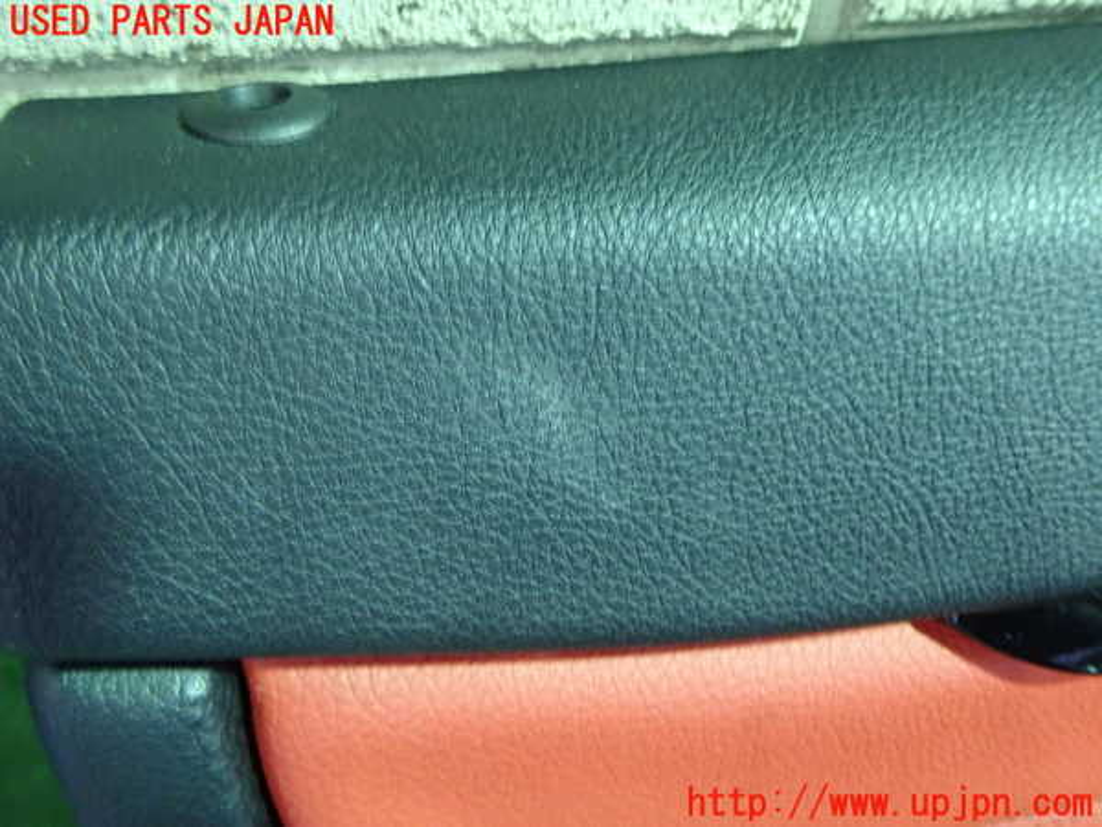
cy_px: 414
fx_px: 955
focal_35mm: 30
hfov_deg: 60.0
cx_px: 551
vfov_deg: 46.8
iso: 800
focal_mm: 5.5
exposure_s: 1/30
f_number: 2.3
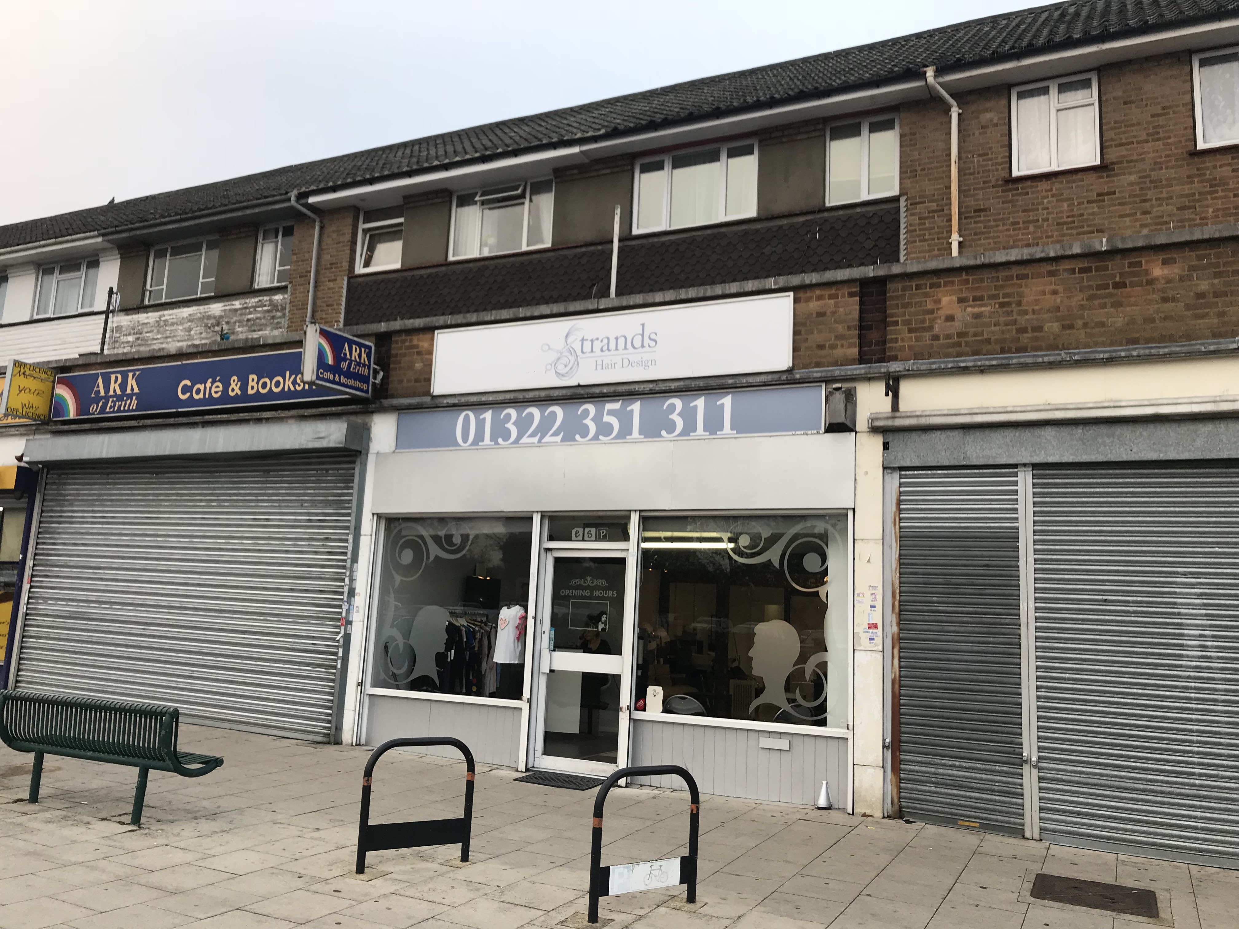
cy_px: 464
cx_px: 620
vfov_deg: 49.7
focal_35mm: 28
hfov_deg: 63.4
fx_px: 1002
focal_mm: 3.99
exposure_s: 1/154
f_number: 1.8
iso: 20
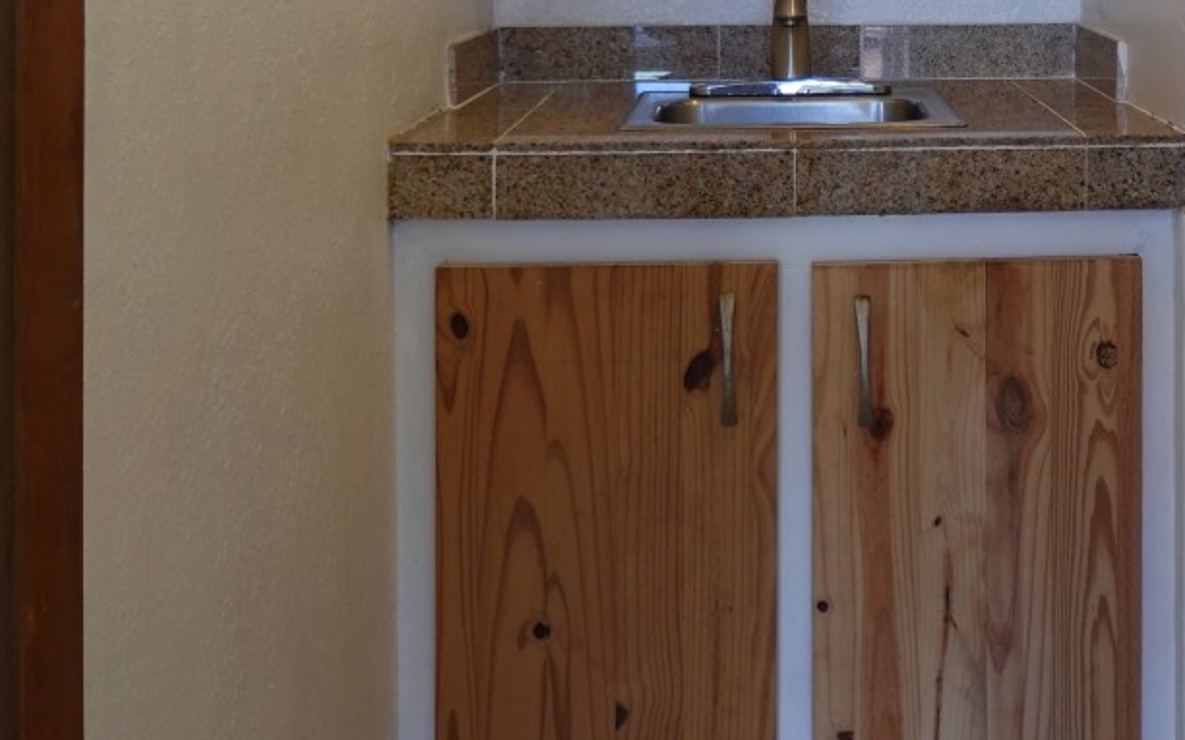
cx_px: 933
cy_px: -77
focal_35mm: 54
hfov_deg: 36.4
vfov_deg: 22.6
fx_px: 1743
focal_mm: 7.6
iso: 200
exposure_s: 1/80
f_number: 2
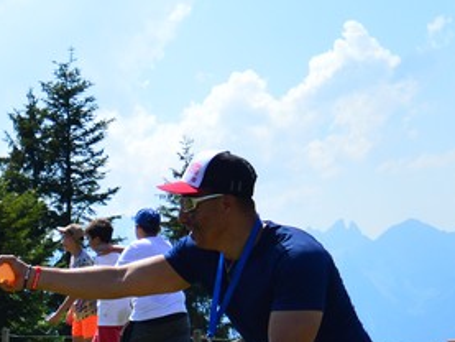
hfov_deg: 19.0
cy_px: 412
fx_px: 1262
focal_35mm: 96
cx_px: -125
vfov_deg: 14.9
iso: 200
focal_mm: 18
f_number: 4
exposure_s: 1/2000
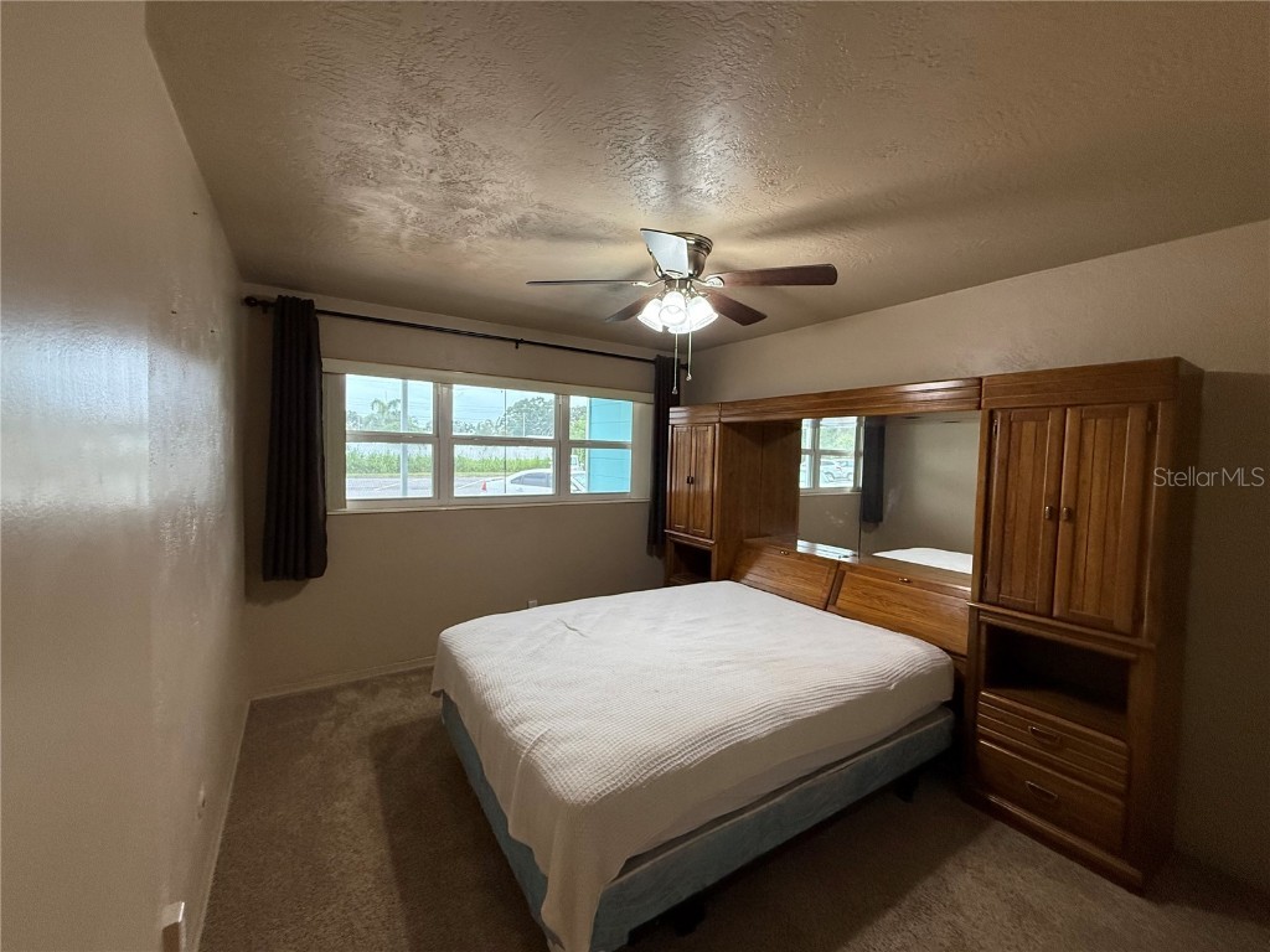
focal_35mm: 14
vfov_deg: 85.7
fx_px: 514
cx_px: 635
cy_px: 476
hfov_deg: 102.1
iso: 320
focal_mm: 2.22
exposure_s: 1/120
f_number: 2.2
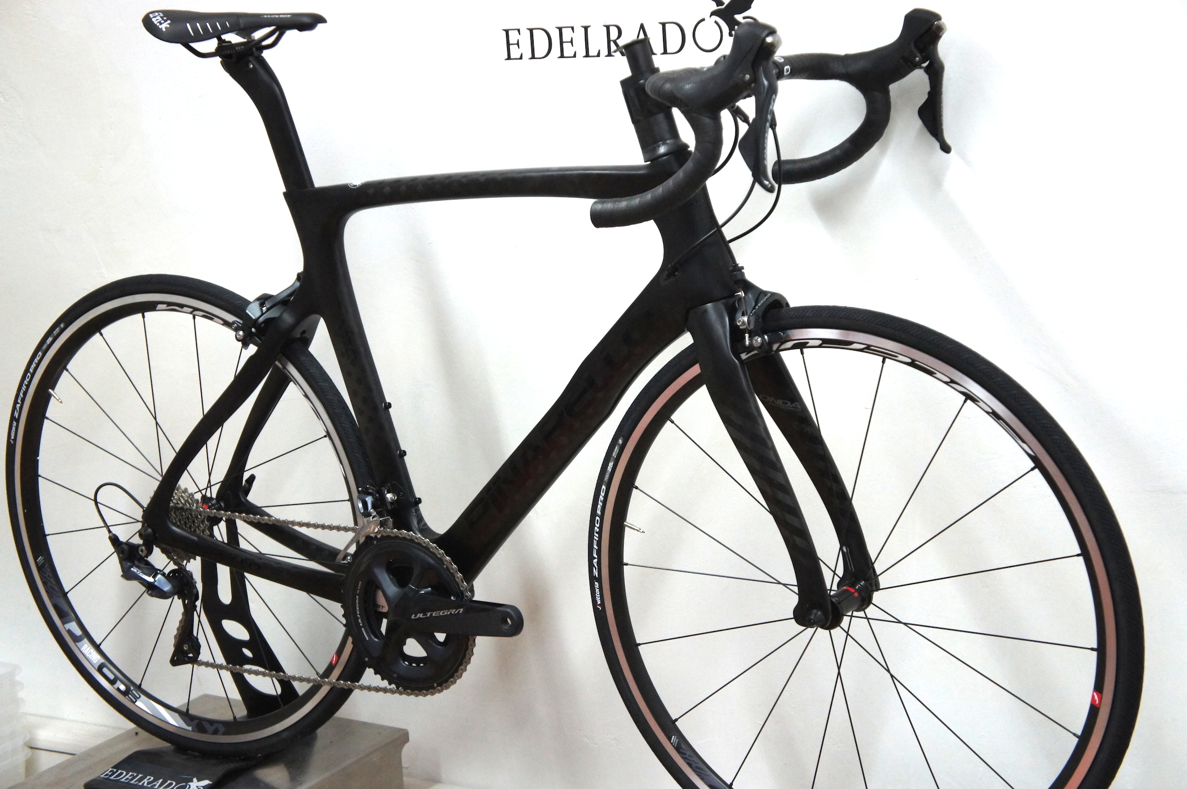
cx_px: 594
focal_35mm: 63
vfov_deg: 21.5
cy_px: 394
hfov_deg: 31.9
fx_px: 2075
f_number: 4.5
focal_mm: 42
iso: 1600
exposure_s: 1/60
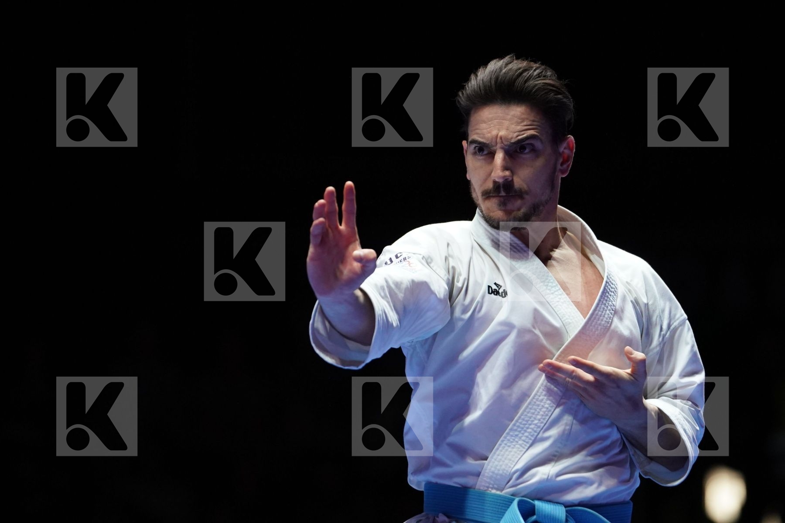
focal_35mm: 300
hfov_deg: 6.9
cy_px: 262
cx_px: 392
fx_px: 6541
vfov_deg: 4.6
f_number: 2.8
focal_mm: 200
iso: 2500
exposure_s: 1/500
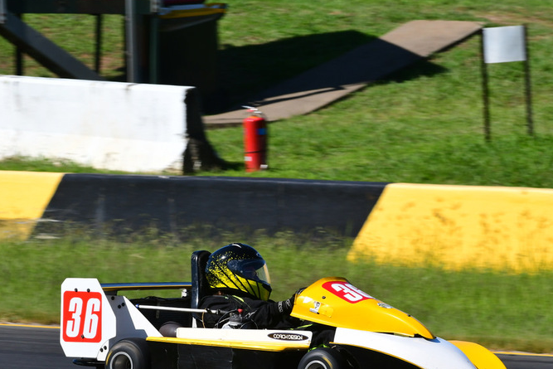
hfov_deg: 4.8
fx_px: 6637
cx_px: 287
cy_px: 217
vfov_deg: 3.2
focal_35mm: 432
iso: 500
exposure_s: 1/640
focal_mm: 240
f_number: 13
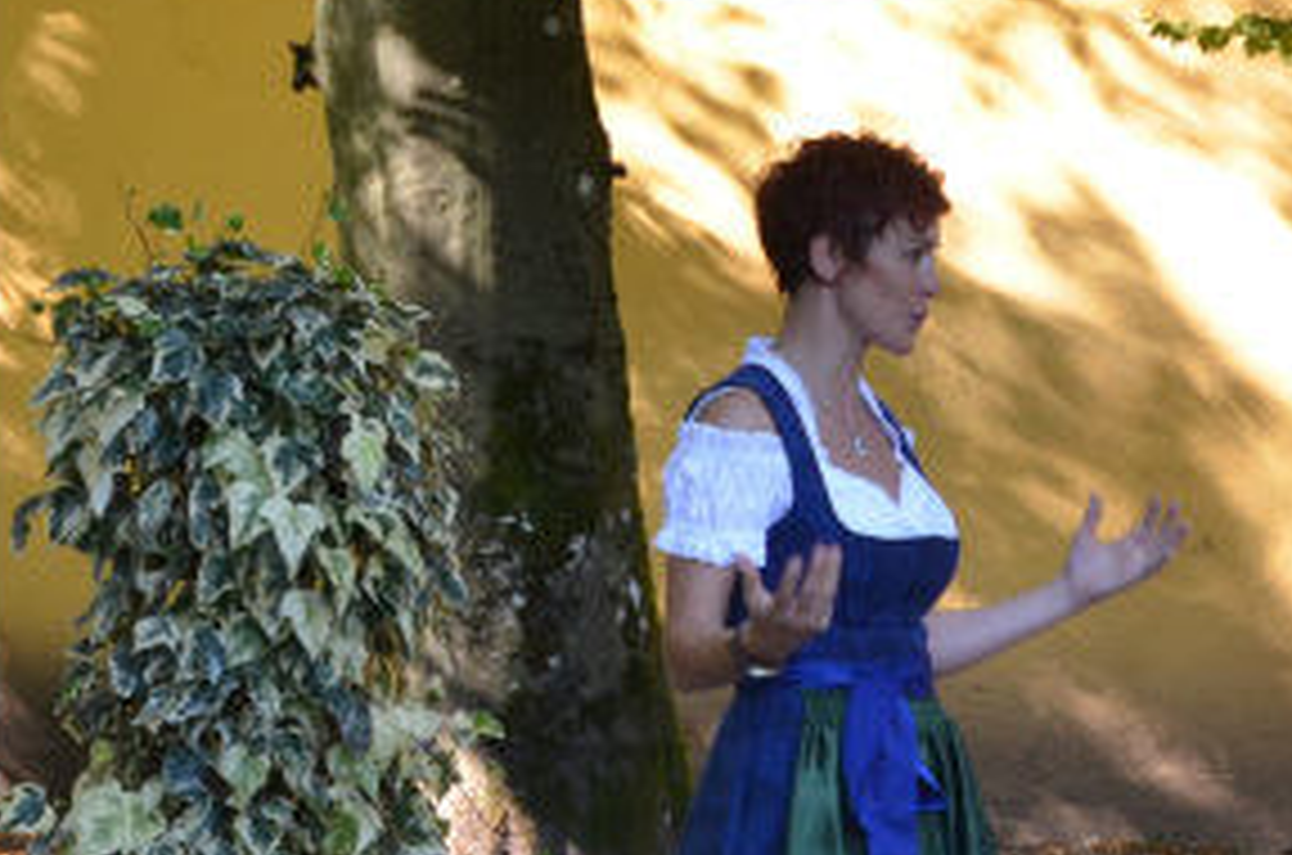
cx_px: -747
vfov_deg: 9.1
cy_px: 126
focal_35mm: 150
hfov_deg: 12.9
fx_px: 5371
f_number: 5.6
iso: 400
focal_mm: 28
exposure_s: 1/125
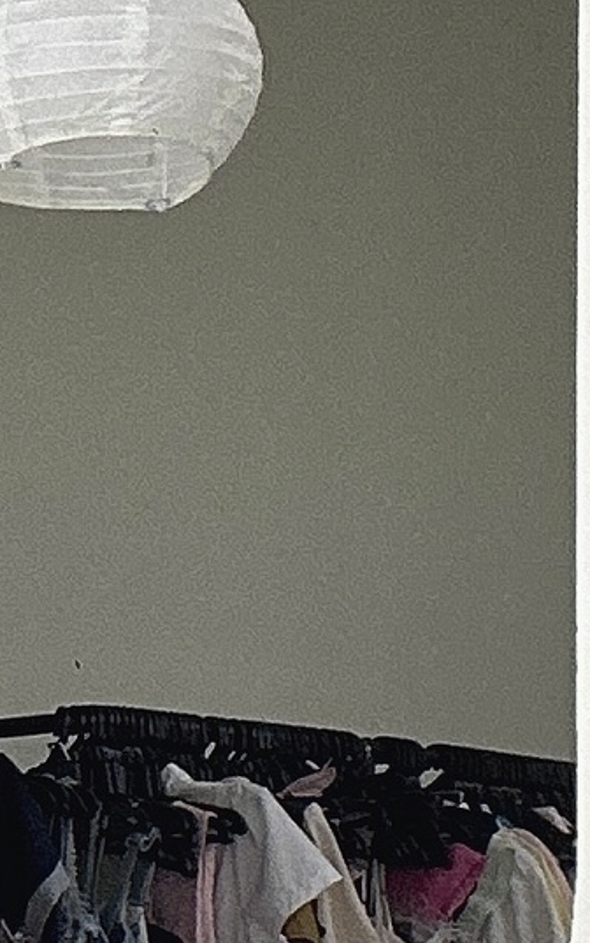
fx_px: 2802
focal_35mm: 109
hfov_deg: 10.4
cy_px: 1984
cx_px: -836
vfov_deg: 14.9
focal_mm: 2.69
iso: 80
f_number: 1.9
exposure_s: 1/121
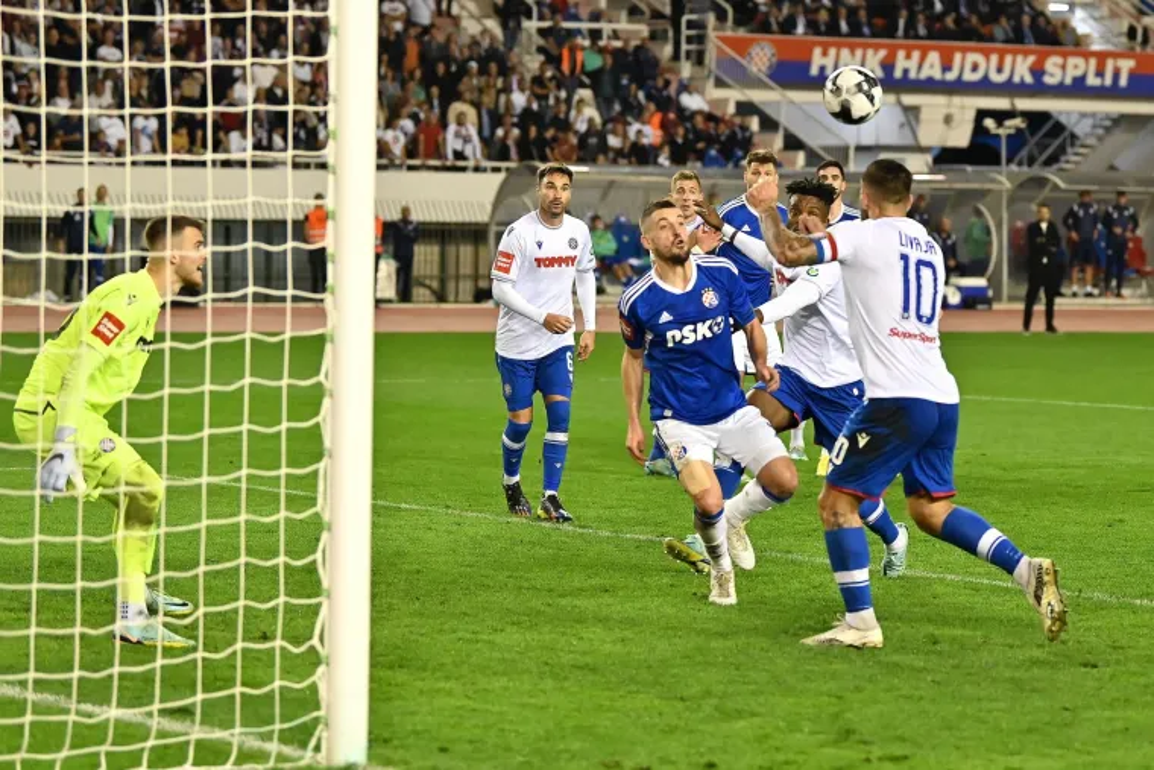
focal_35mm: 102
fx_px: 3270
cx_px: 577
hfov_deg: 20.0
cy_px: 385
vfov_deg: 13.4
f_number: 2.8
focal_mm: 102
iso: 3200
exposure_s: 1/2000
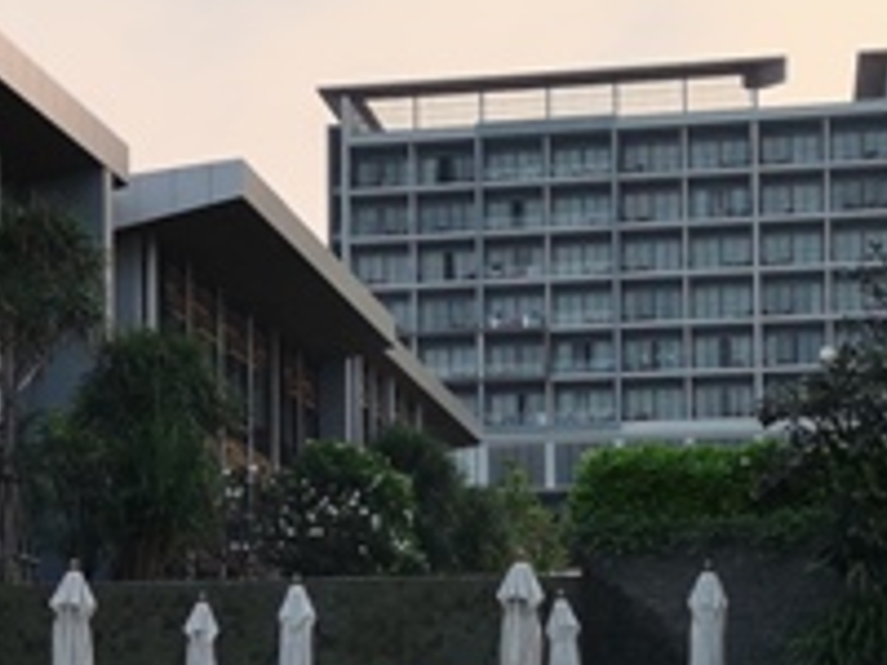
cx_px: 49
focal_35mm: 108
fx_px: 2767
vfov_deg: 13.6
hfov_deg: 17.9
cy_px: 563
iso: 50
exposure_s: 1/787
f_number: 1.8
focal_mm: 3.95
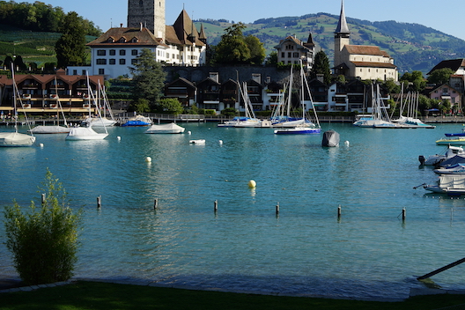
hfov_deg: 37.1
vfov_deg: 25.4
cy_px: 104
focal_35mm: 53
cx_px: 307
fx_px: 685
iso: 100
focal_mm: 35
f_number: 16
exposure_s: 1/80
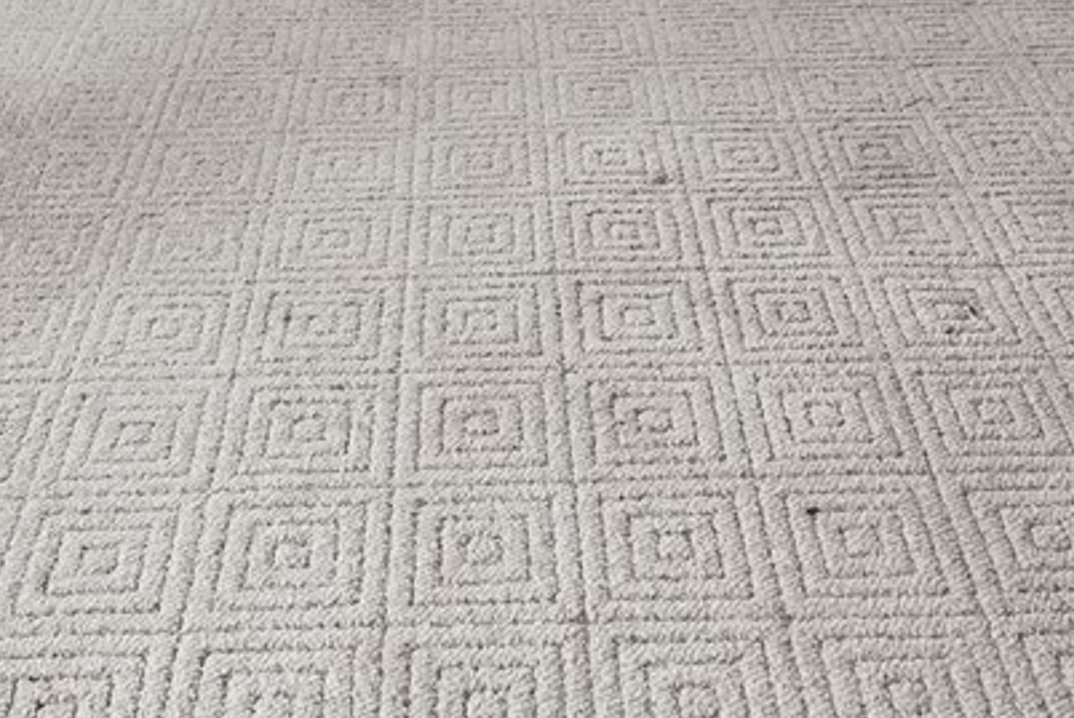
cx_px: 421
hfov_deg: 33.8
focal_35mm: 59
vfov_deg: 17.0
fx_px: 1762
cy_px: -718
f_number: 7.1
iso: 500
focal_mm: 14
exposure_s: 1/30
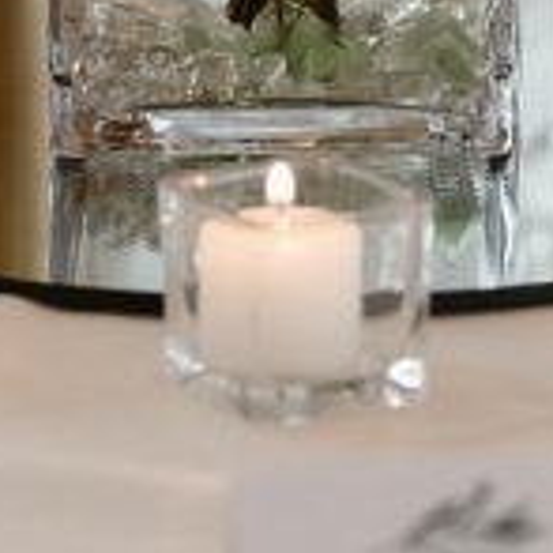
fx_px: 9091
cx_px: 598
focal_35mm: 503
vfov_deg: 3.4
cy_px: -643
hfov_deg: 3.5
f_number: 2.2
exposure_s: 1/200
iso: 1250
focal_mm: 85
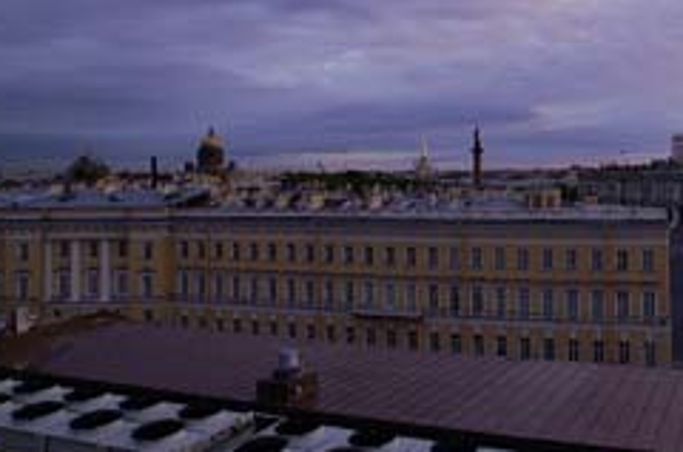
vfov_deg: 41.7
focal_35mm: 31
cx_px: 555
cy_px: 149
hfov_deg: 55.8
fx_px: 586
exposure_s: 1/45
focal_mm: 11
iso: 100
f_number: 5.6
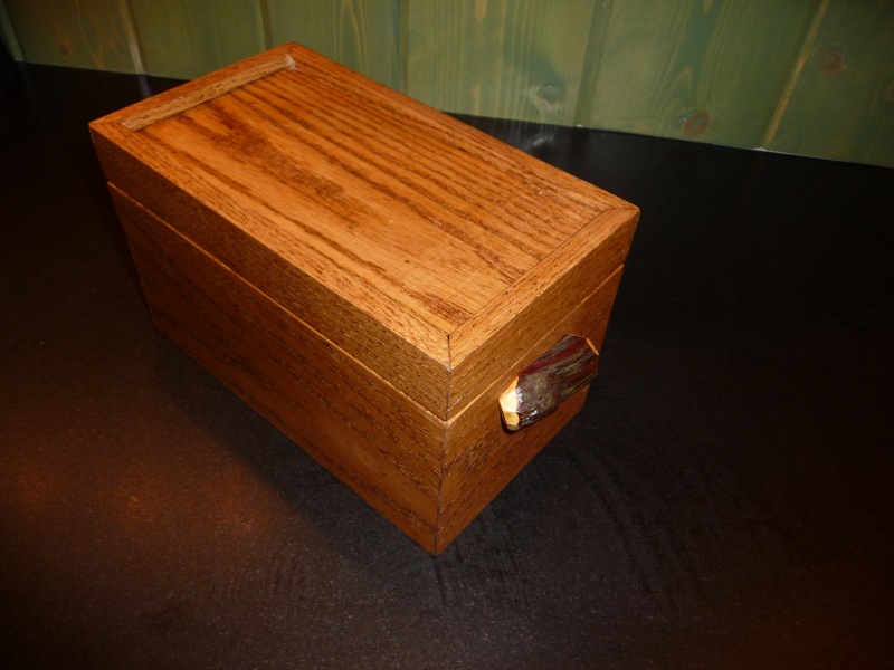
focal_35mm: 28
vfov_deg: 49.7
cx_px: 447
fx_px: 723
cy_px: 335
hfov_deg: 63.4
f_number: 3.3
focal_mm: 4.7
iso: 100
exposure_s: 1/30
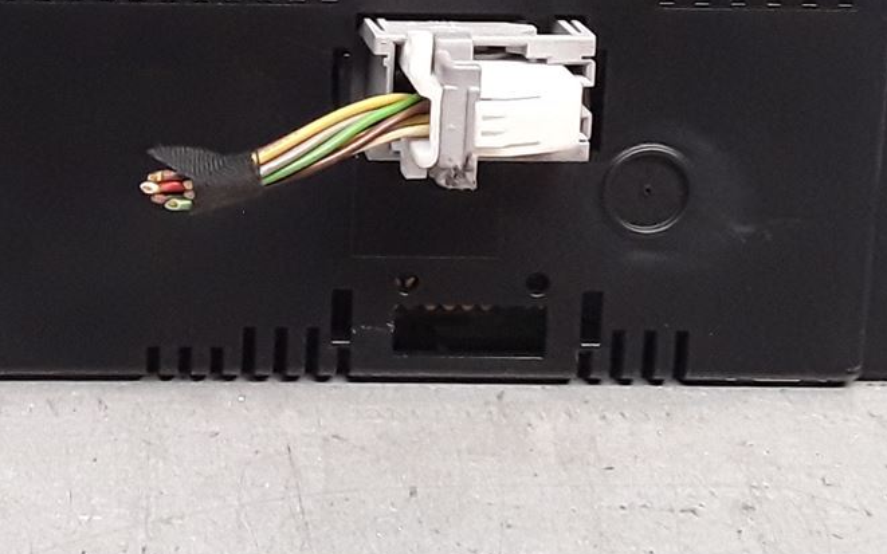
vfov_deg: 13.9
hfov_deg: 21.9
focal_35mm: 92
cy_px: -71
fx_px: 2224
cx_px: 43
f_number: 1.9
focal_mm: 2.91
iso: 100
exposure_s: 1/100
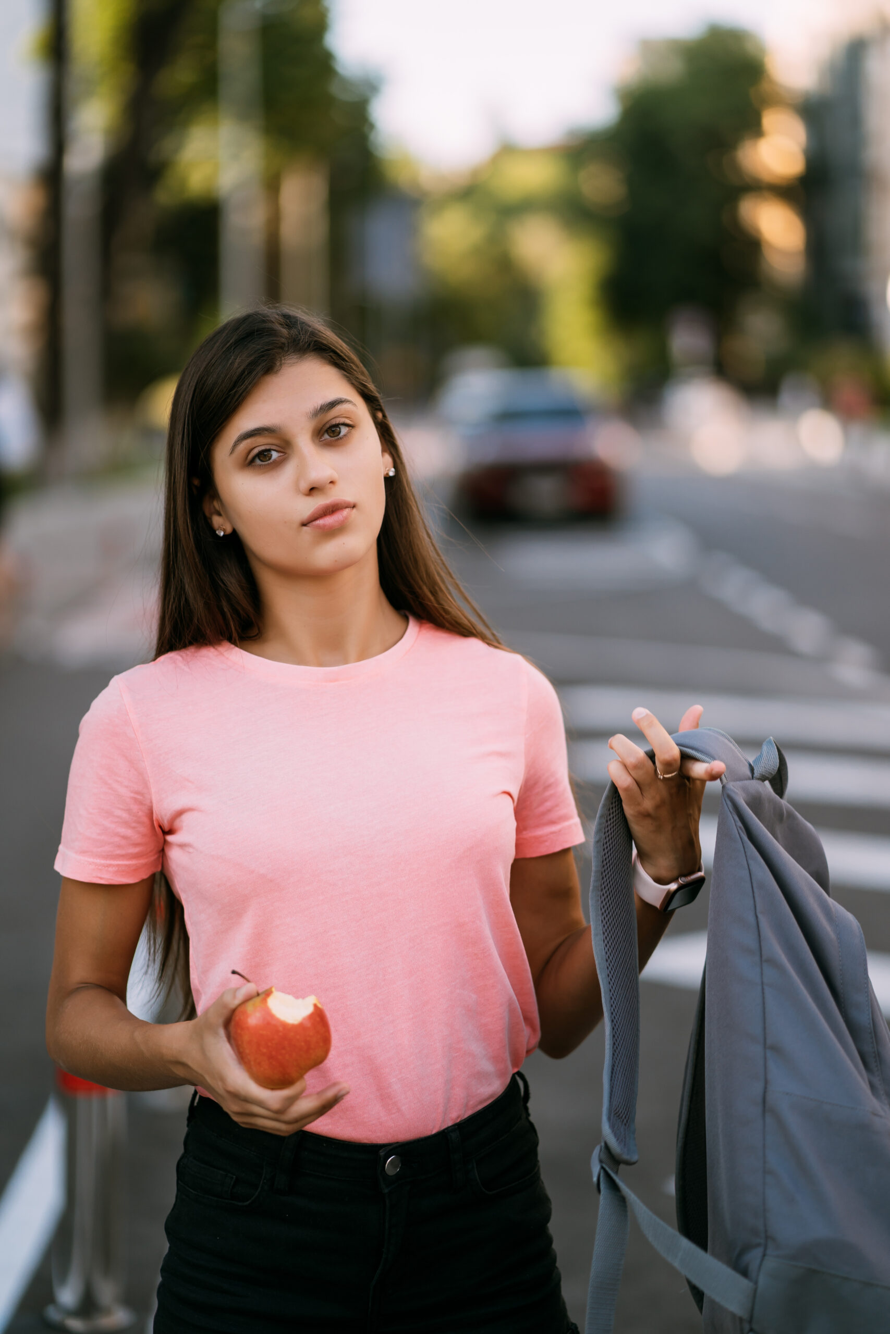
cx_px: 445
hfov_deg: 16.1
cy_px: 667
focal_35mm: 85
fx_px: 3151
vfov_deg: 23.9
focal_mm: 85
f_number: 2
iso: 160
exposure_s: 1/800
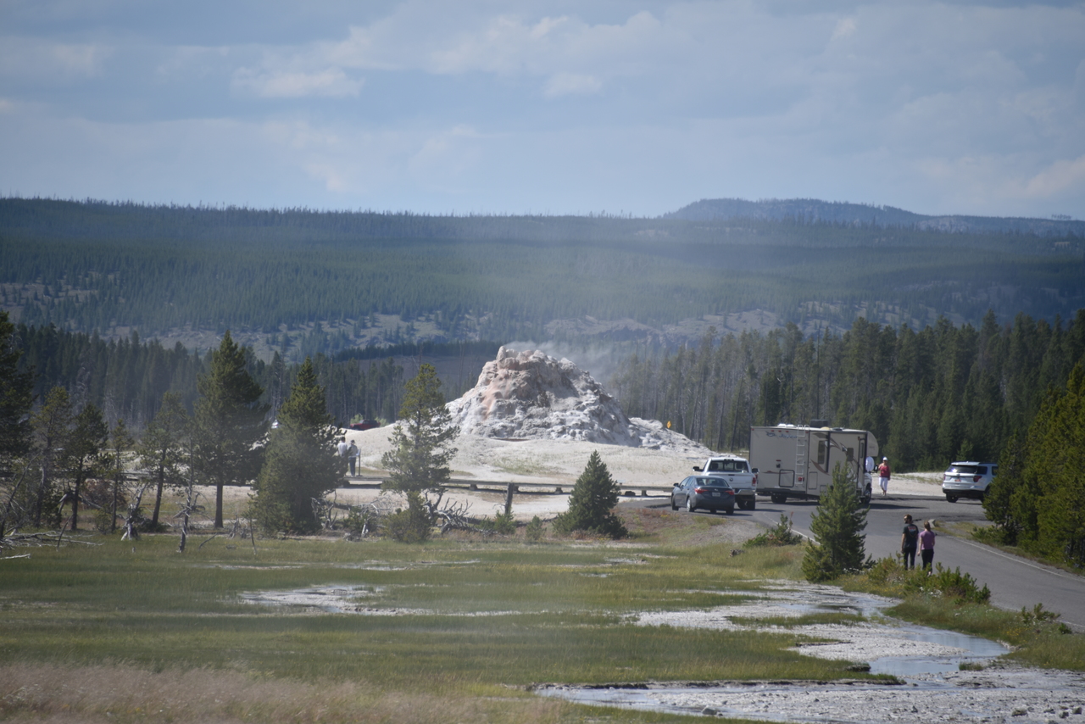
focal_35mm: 300
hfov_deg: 6.9
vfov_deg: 4.6
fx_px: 9043
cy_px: 362
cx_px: 542
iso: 110
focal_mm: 300
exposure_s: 1/640
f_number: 5.6
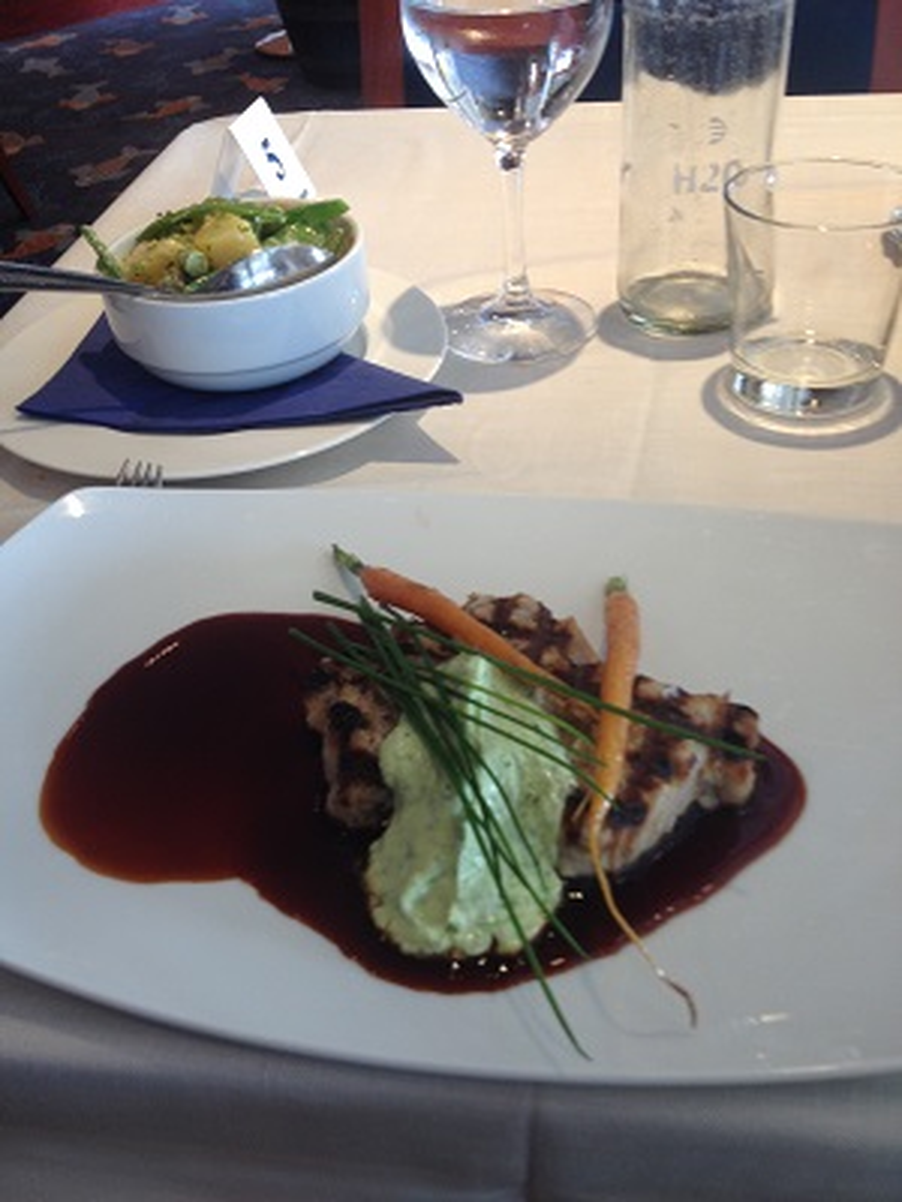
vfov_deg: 52.6
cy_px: 601
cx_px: 451
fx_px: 1216
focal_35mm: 35
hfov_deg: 40.7
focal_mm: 4.28
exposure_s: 1/30
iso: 50
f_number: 2.4
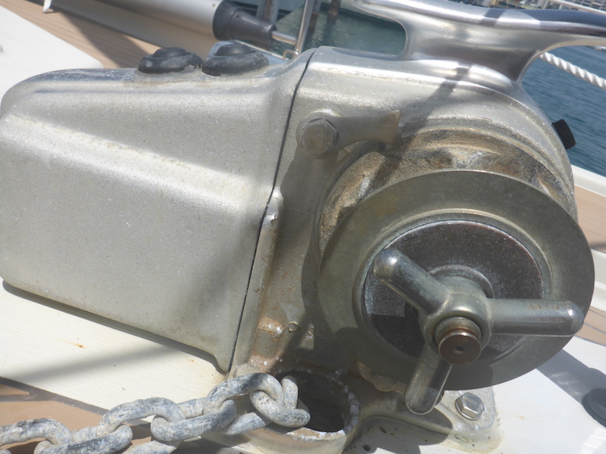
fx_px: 490
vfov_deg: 49.7
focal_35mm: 28
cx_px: 303
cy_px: 227
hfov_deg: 63.4
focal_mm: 4.9
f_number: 10
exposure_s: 1/200
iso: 100
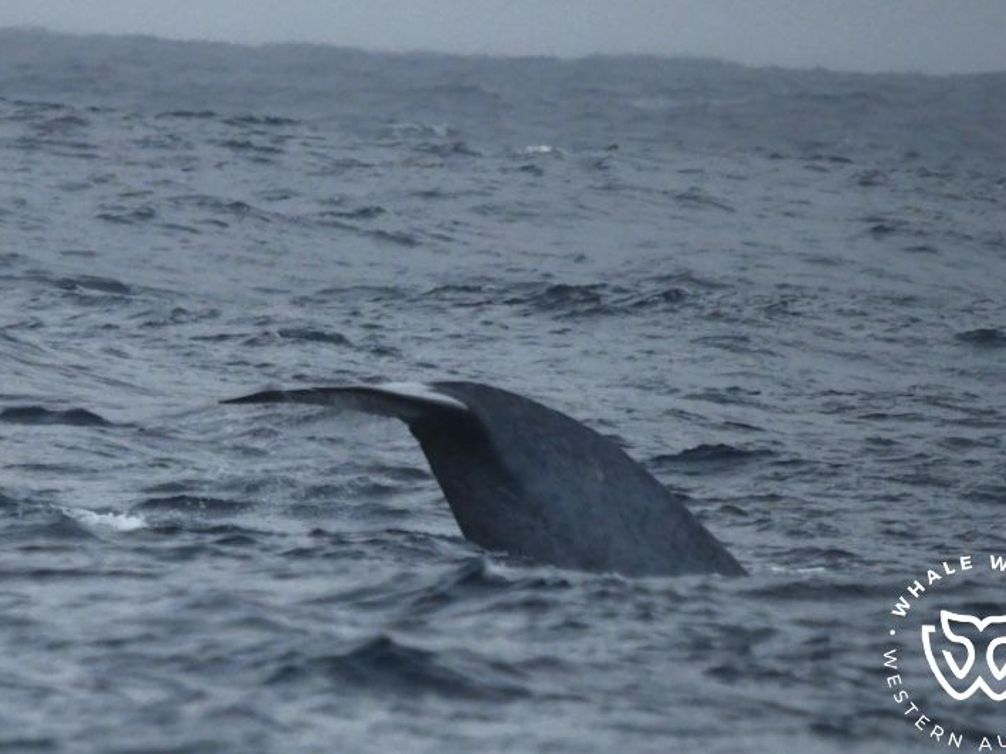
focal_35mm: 652
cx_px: 517
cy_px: 377
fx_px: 18948
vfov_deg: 2.3
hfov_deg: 3.0
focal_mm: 600
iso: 3200
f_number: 6.3
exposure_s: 1/8000
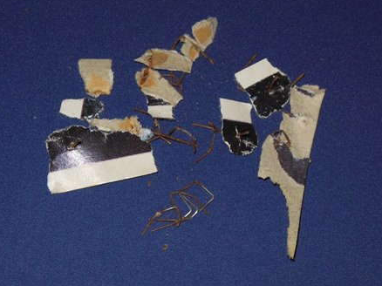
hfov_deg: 43.0
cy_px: 140
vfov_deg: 32.8
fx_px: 485
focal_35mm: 44
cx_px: 193
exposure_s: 1/30
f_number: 7.5
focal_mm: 7.7
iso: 125
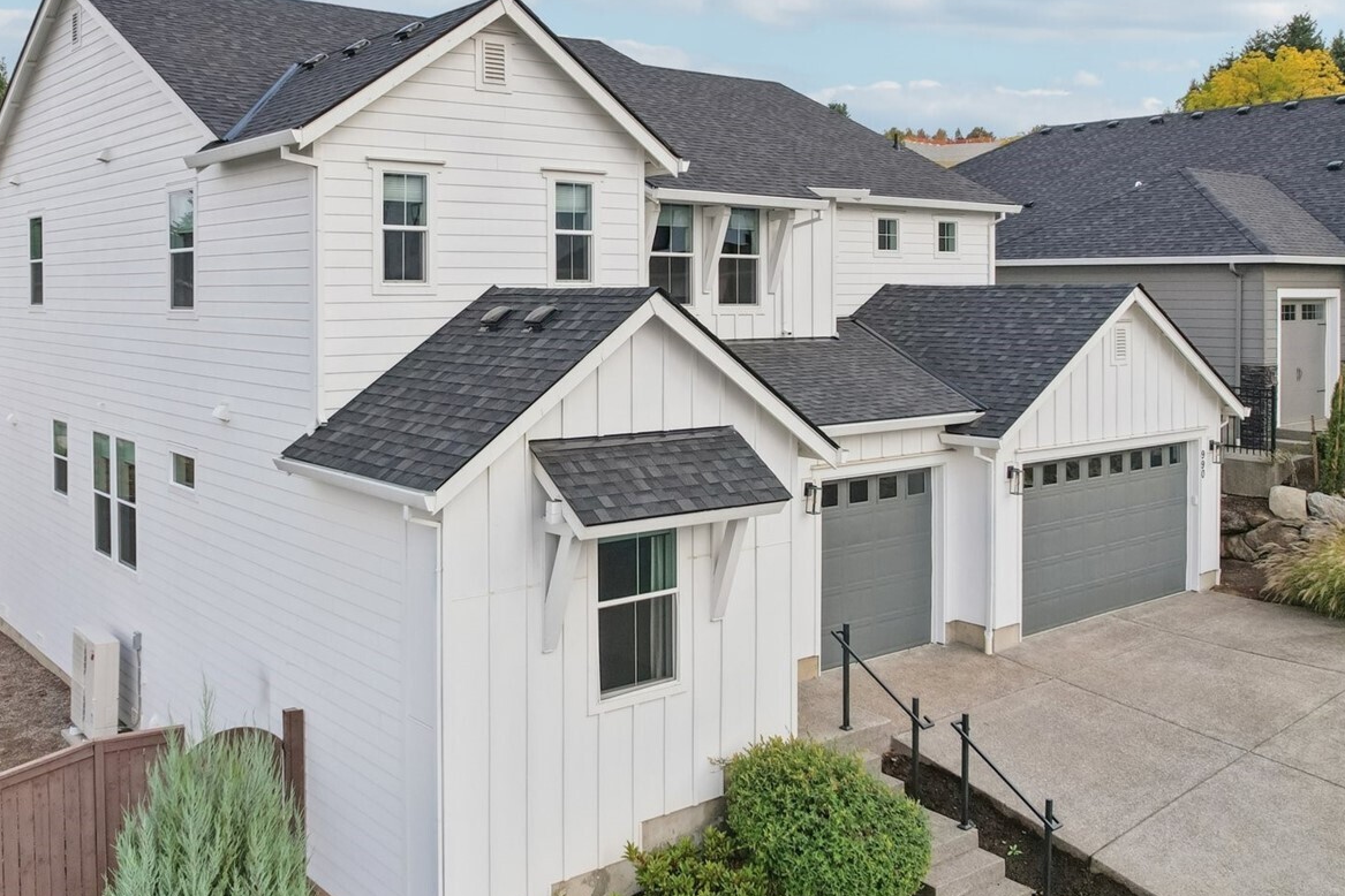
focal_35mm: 32
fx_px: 1195
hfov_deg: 58.4
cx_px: 554
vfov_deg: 41.1
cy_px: 419
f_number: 2.8
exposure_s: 1/1250
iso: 100
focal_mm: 8.4
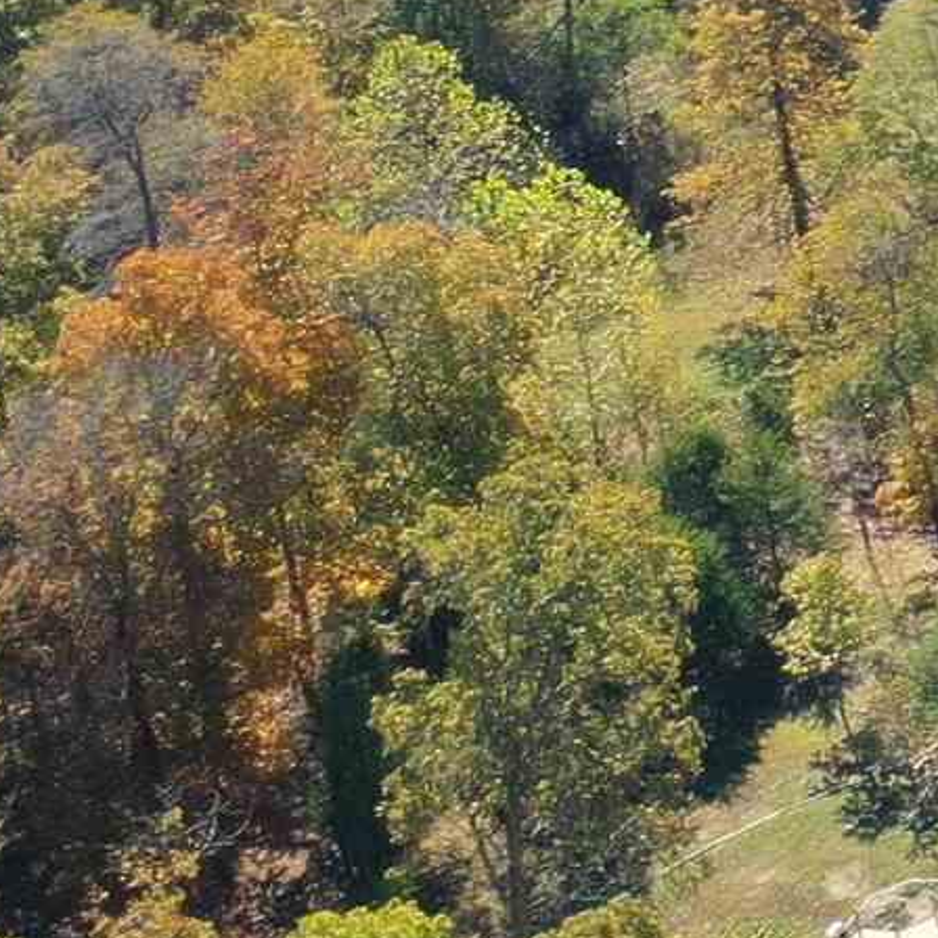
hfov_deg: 8.6
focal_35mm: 163
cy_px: -858
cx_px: 2952
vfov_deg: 10.0
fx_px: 4997
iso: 100
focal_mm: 10.26
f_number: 2.8
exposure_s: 1/30
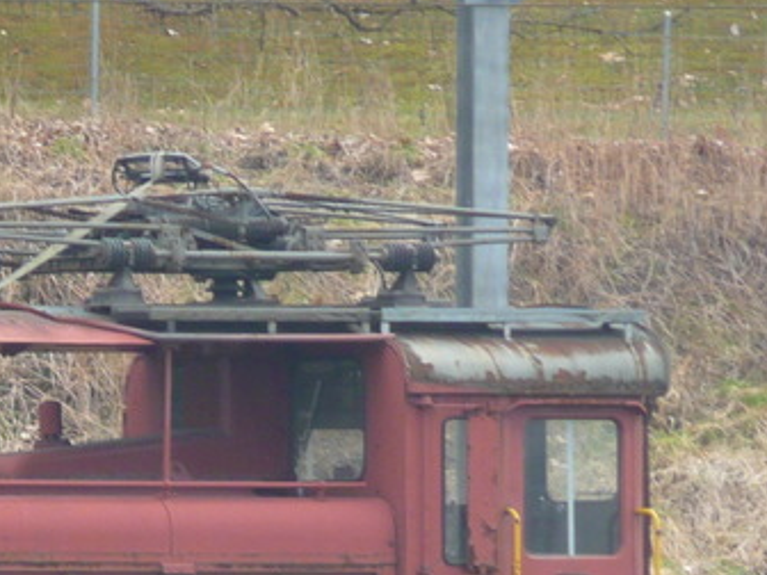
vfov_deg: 1.8
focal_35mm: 834
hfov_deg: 2.4
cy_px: 527
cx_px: -50
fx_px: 18479
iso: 125
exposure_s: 1/125
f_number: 4.9
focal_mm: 47
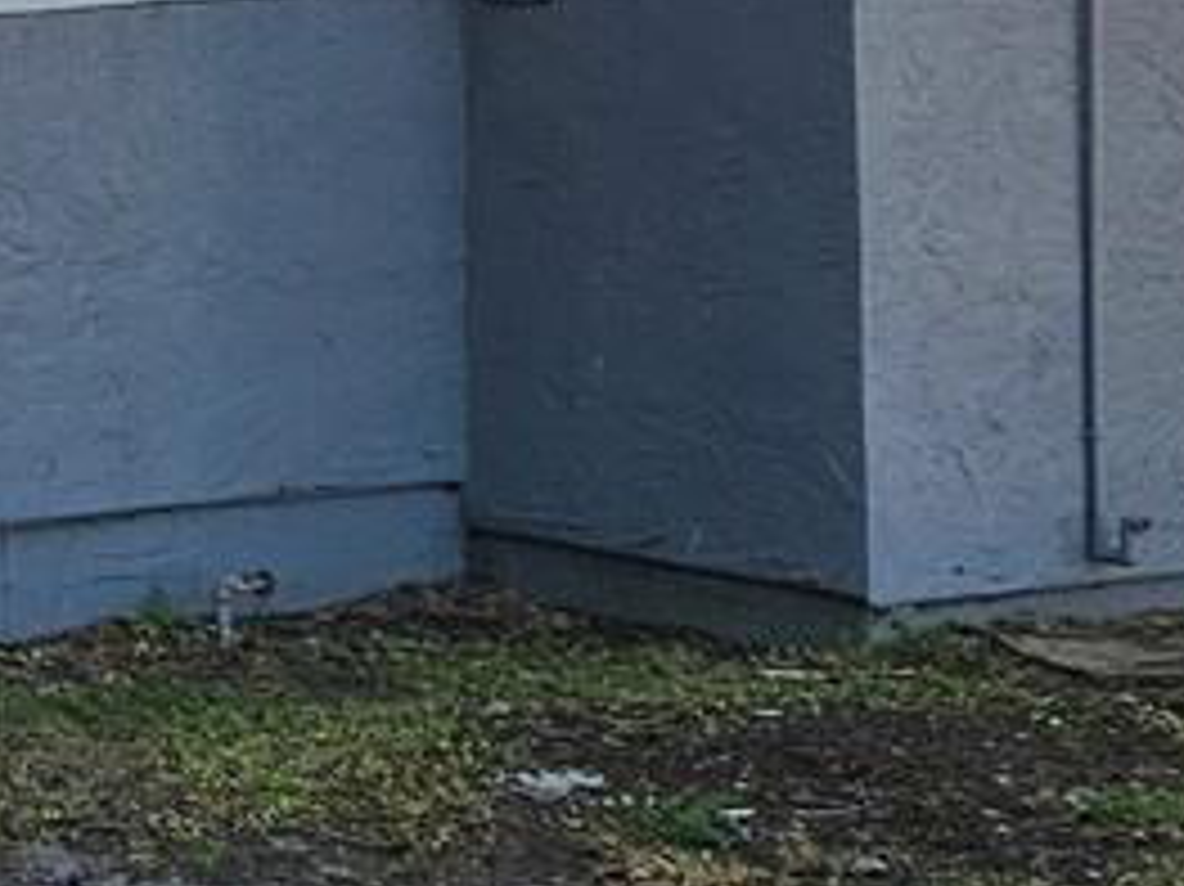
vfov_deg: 10.5
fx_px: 4786
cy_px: 85
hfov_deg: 11.9
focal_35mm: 140
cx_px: -1486
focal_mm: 5.4
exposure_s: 1/586
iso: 32
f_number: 1.8
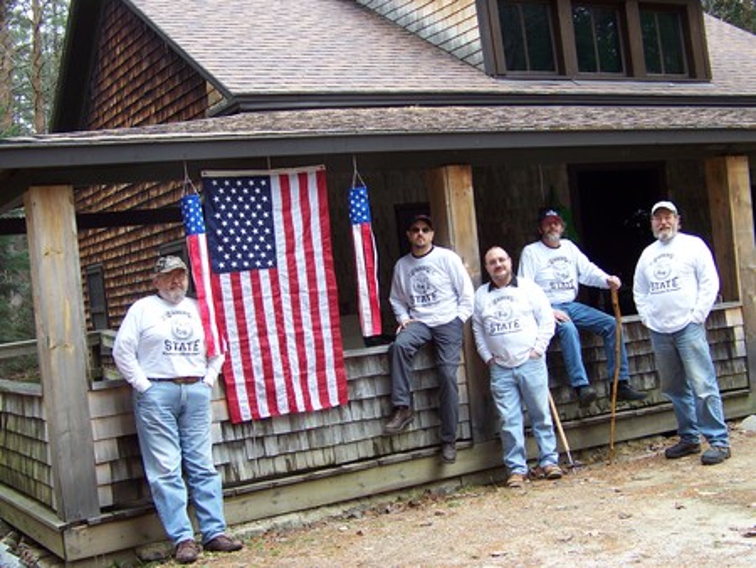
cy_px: 284
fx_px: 1071
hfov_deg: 38.9
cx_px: 378
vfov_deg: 29.7
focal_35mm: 49
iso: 64
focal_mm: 7.6
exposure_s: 1/40
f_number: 2.8
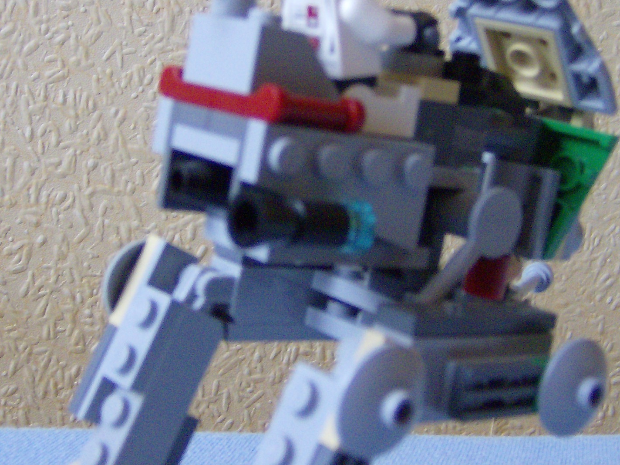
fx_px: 1164
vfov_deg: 22.5
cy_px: 168
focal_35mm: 65
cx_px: 318
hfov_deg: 29.8
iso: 200
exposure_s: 1/60.6
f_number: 2.8
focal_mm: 6
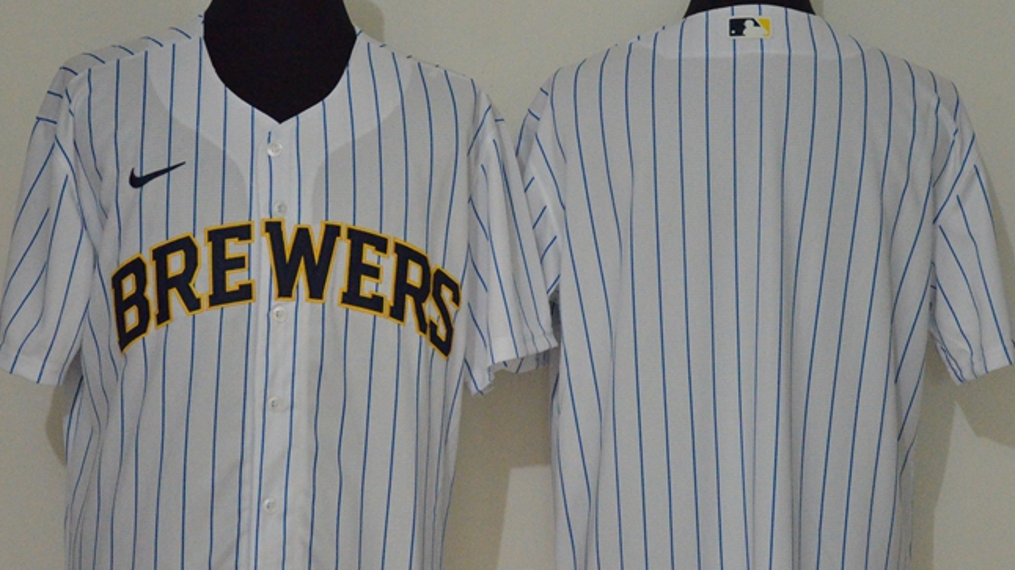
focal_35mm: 101
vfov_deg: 12.0
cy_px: 338
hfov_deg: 21.2
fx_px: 2718
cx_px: 515
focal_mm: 52
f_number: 5.6
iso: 4000
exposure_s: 1/125
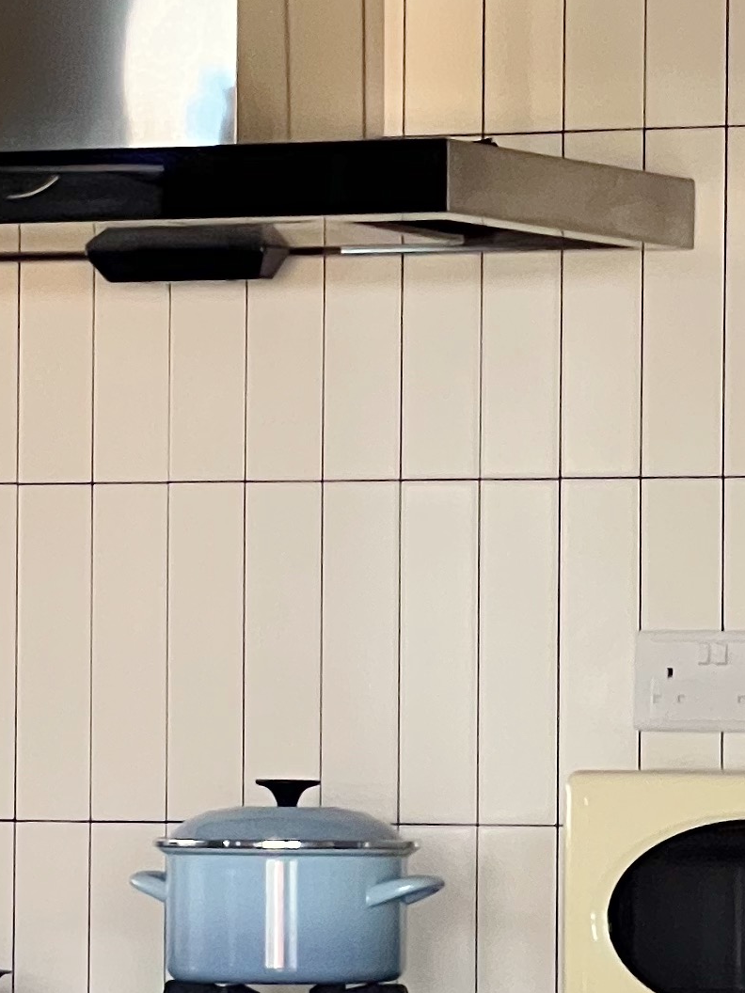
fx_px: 8437
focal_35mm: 294
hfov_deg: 5.0
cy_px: 686
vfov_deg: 6.7
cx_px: -456
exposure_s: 1/60
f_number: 2.8
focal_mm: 9
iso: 320
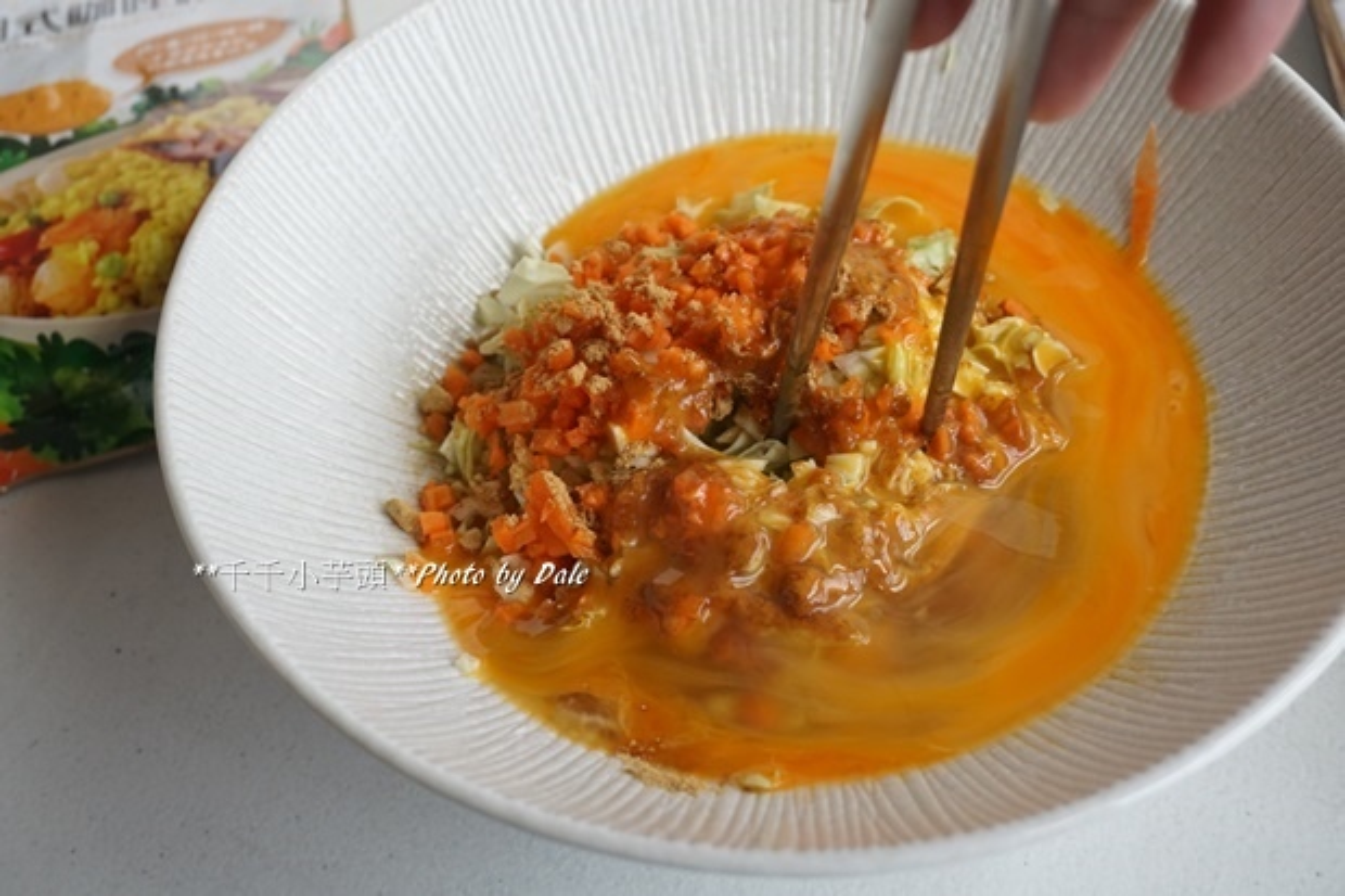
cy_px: 448
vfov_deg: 29.8
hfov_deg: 43.6
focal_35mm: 45
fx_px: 1681
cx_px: 672
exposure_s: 1/60
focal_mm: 30
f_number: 5
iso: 800
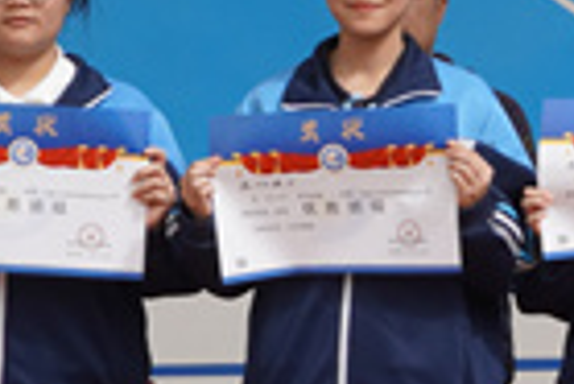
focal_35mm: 518
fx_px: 8268
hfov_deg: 3.9
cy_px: -25
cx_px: 1363
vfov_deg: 2.7
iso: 100
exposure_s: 1/320
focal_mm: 48
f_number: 5.6
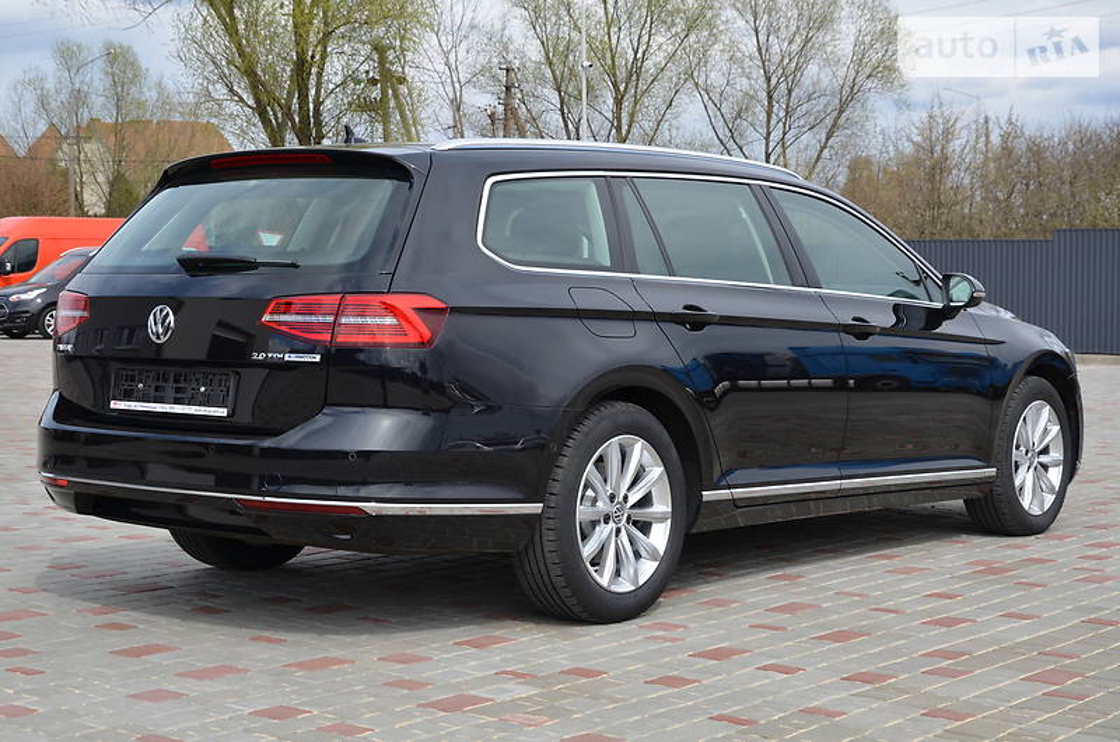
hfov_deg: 33.5
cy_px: 371
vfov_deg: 22.5
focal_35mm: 60
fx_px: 1863
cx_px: 560
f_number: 8
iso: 160
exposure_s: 1/250
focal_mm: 40
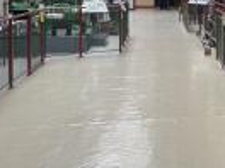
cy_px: 5
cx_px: 324
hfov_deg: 21.3
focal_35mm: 79
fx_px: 513
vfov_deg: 18.2
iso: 40
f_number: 1.6
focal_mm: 4.2
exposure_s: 1/100
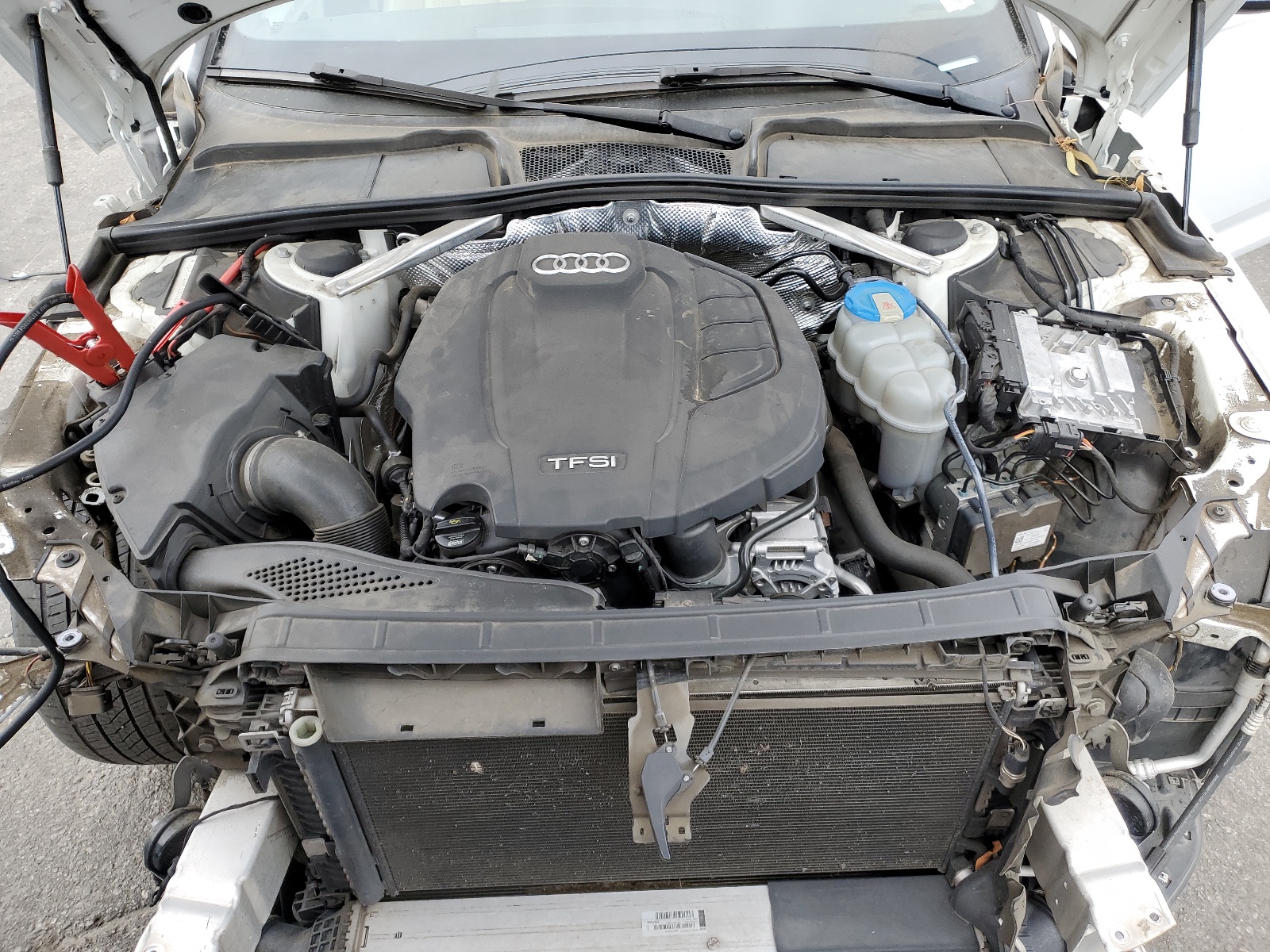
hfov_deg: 67.3
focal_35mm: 26
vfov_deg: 53.1
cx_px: 635
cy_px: 476
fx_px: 954
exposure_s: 1/476
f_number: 1.5
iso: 50
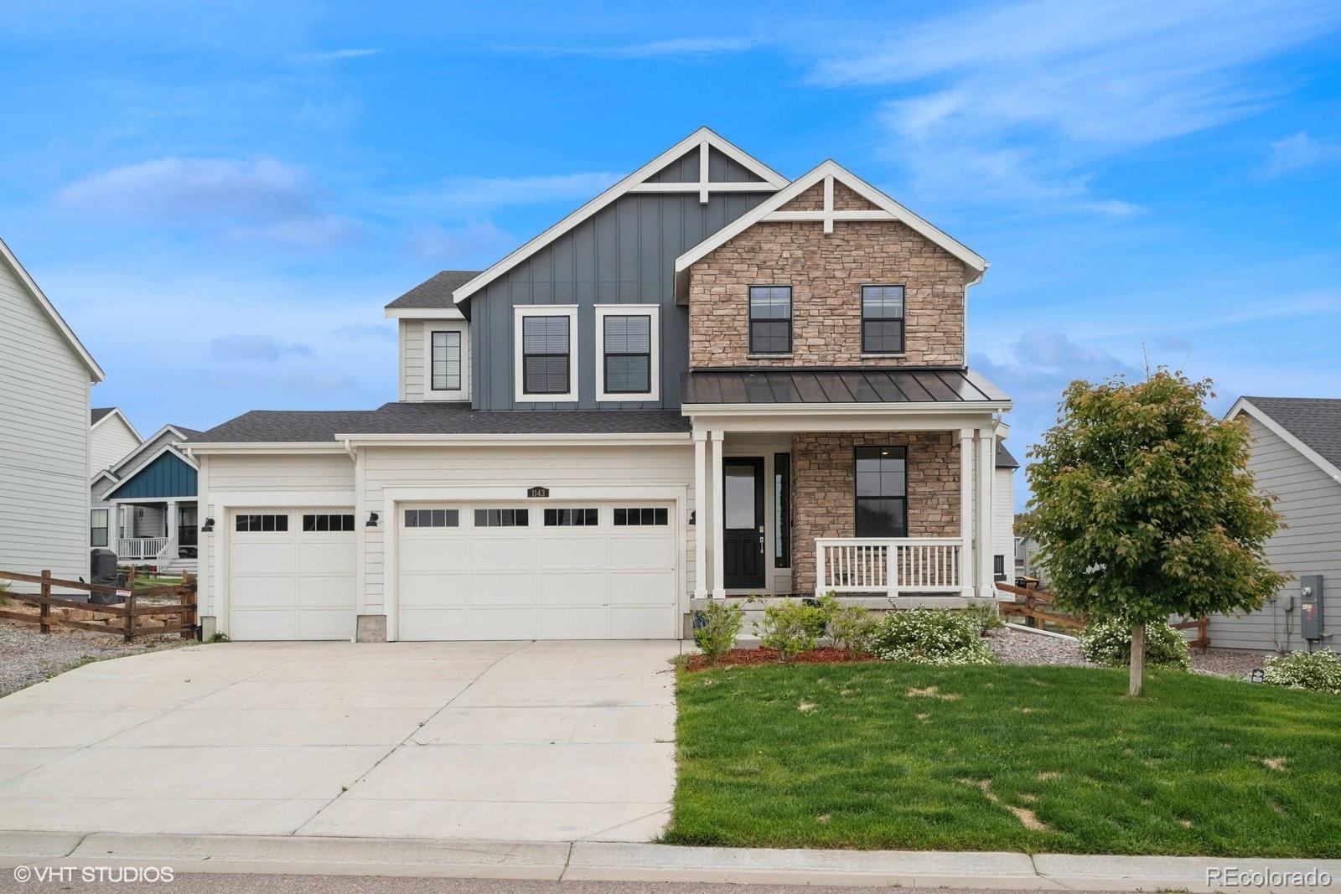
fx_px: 1043
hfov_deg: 65.5
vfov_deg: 46.4
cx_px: 670
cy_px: 447
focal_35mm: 28
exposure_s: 1/1500
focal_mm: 28
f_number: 8
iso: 400
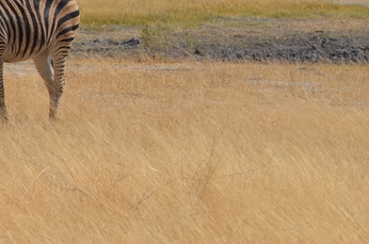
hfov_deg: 3.4
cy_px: -72
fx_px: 6248
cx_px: -263
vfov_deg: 2.2
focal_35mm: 611
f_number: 9
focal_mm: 110
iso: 100
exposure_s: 1/320
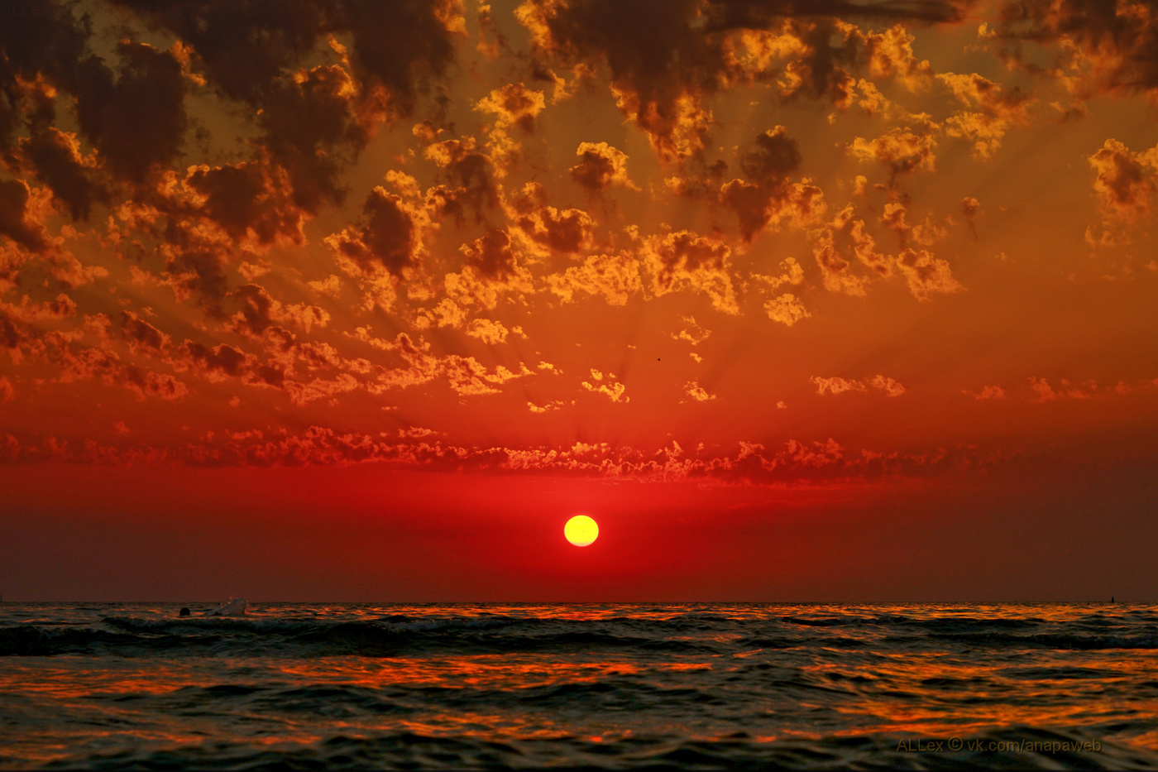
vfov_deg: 15.4
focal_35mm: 89
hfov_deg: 22.9
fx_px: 2862
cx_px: 579
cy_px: 386
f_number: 11
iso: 100
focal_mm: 89
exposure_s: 1/160
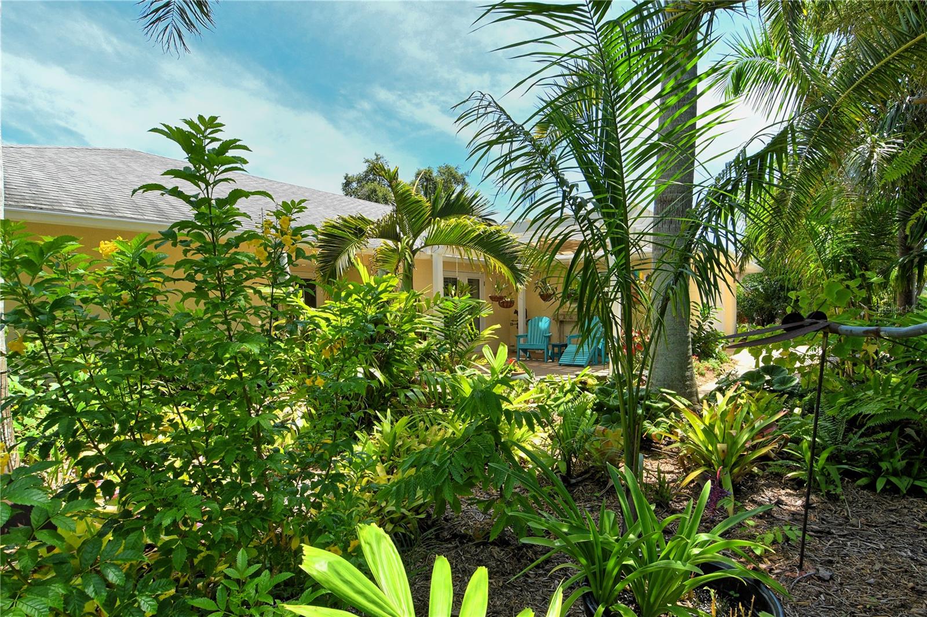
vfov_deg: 67.4
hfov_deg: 90.0
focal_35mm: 18
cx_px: 464
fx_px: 463
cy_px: 308
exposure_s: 1/250
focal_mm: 12
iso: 640
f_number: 14
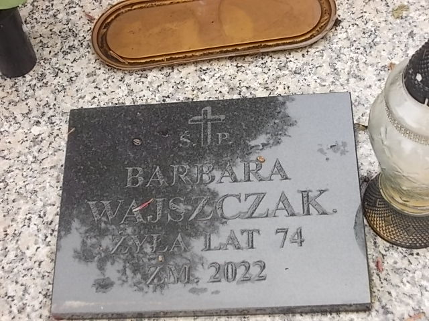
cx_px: 214
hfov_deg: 32.2
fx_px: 744
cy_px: 160
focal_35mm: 60
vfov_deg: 24.4
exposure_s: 1/60
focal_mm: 8.5
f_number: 4
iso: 80
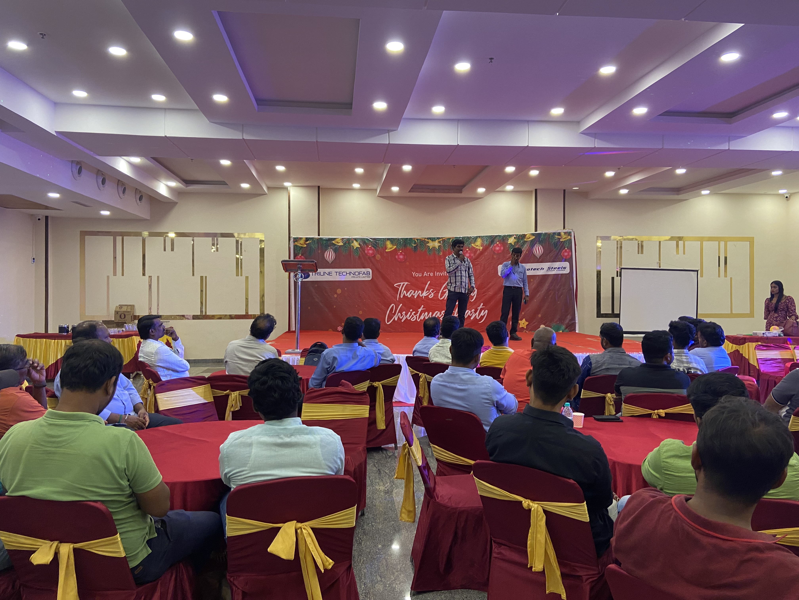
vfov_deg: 53.1
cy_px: 300
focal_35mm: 26
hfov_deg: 67.3
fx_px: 600
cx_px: 400
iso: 80
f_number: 1.8
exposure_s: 1/50
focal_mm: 4.25
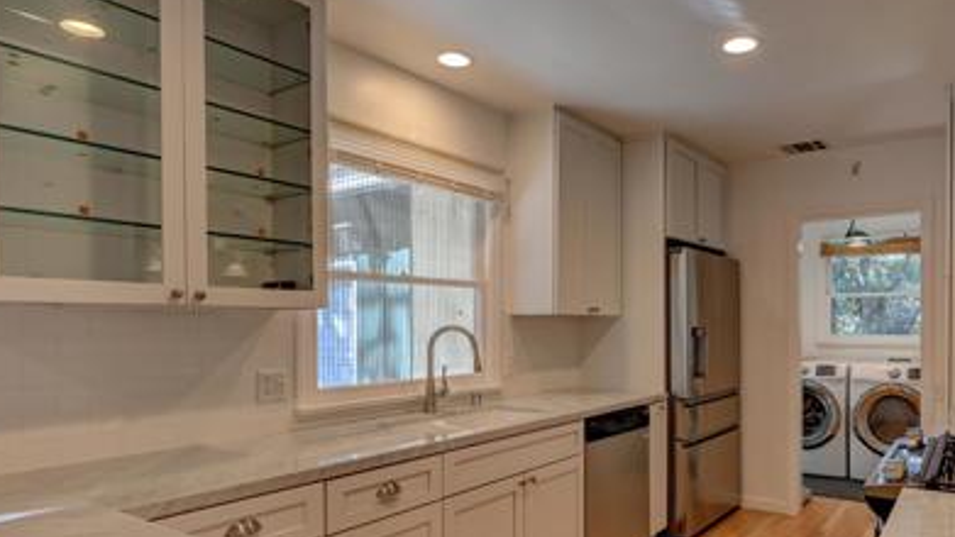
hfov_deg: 73.2
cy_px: 330
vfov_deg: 45.9
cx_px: 591
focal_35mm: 25
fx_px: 629
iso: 100
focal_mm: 14.5
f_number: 11
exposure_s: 1/2
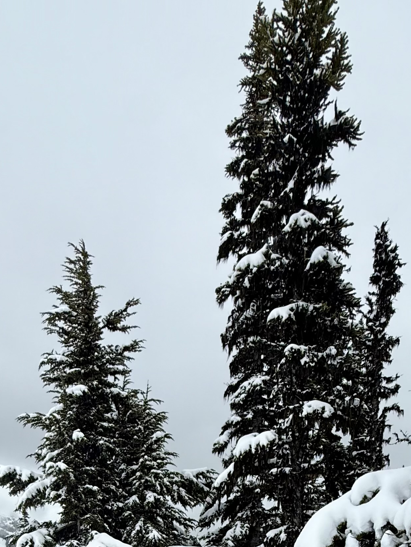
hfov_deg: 41.7
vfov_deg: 40.6
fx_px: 538
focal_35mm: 34
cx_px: 226
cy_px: 632
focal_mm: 2.22
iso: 50
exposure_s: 1/3663
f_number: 2.2
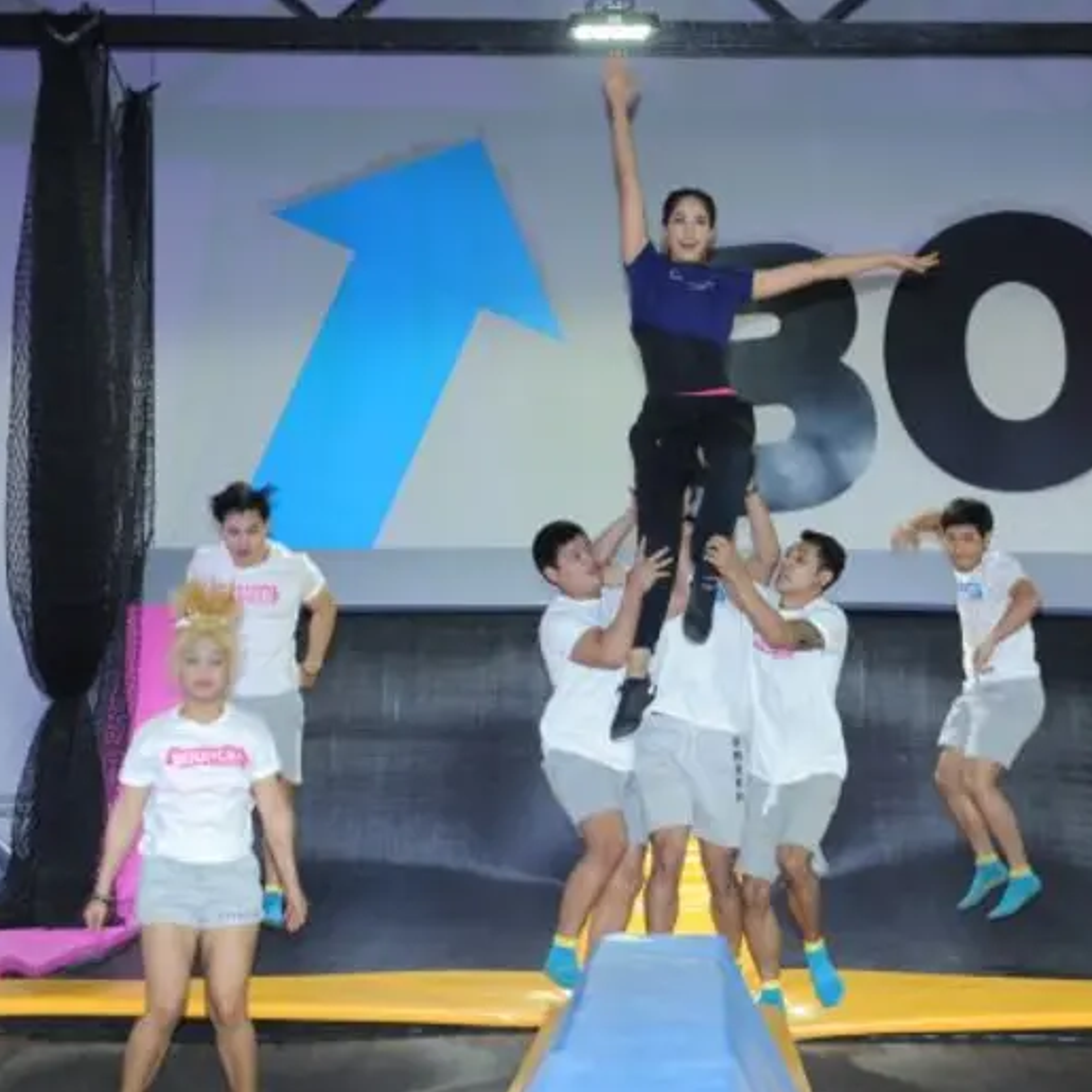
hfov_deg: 19.2
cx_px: 715
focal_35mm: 90
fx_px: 3212
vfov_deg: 19.3
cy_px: 548
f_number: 4
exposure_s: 1/160
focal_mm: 70
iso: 1600
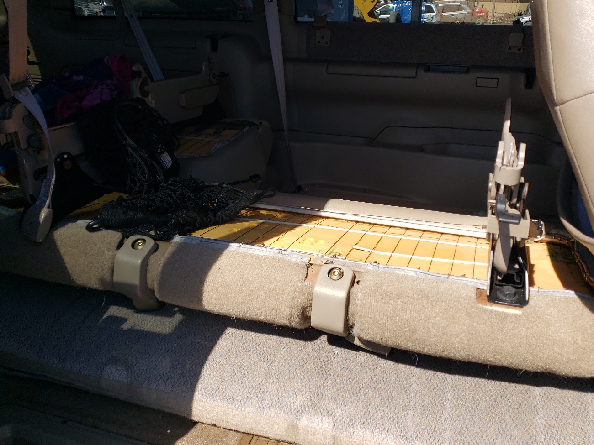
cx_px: 303
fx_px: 549
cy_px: 203
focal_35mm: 32
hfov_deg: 56.8
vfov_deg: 44.1
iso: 50
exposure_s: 1/2000
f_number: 1.5
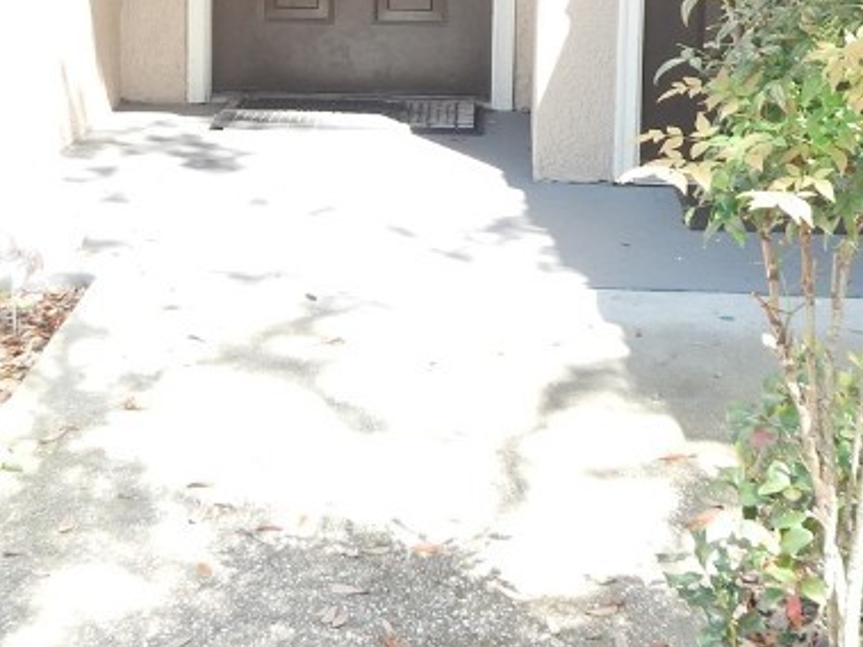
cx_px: 433
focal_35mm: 81
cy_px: -82
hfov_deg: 24.1
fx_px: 2019
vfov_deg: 17.5
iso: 125
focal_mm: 5.4
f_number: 4
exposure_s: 1/60
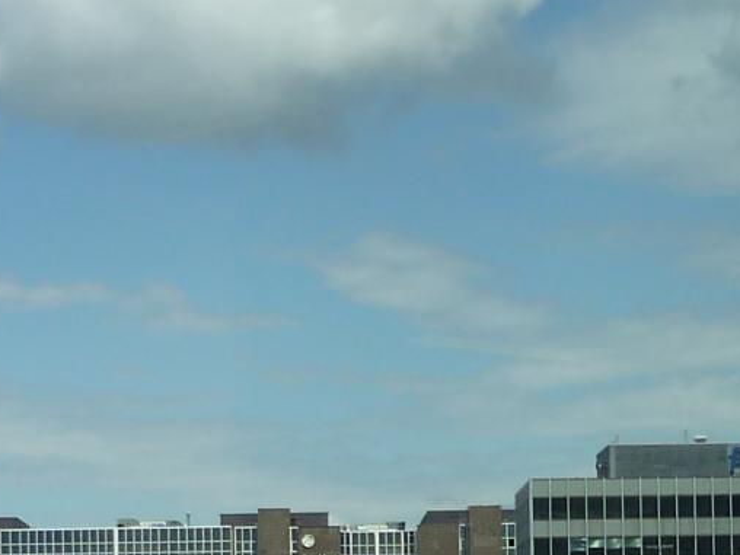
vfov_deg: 11.0
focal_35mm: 133
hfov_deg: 14.8
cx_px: 398
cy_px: 639
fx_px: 2843
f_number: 8
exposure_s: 1/160
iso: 80
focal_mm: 5.5
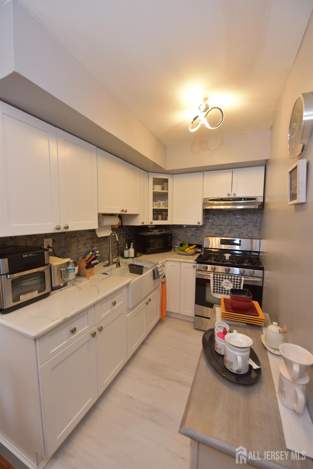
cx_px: 156
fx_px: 182
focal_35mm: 14
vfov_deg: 104.2
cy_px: 234
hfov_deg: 81.3
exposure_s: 1/60
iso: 640
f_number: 4
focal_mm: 14
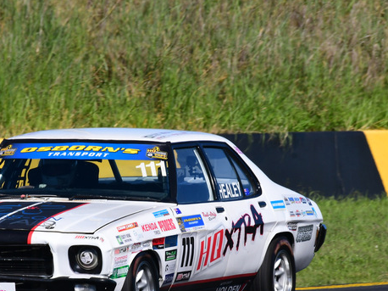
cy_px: 169
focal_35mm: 1261
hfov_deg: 1.6
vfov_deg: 1.2
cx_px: 119
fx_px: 14127
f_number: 13
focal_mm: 500
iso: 400
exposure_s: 1/640
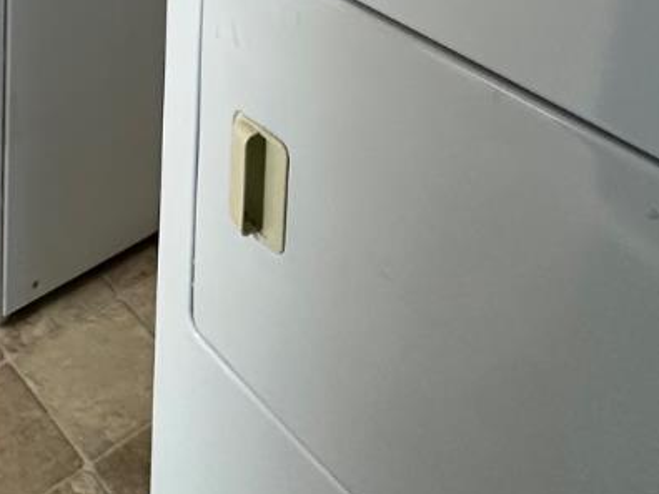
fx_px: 1009
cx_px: 135
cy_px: -357
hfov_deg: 35.1
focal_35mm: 53
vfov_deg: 20.7
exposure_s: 1/60
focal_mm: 2.22
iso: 250
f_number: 2.2
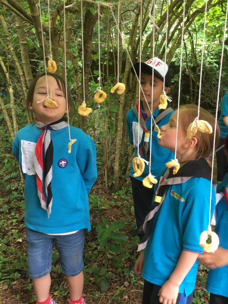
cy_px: 176
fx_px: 342
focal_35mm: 39
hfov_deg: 36.5
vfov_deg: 47.7
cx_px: 153
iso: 80
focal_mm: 4.15
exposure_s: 1/33
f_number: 2.2
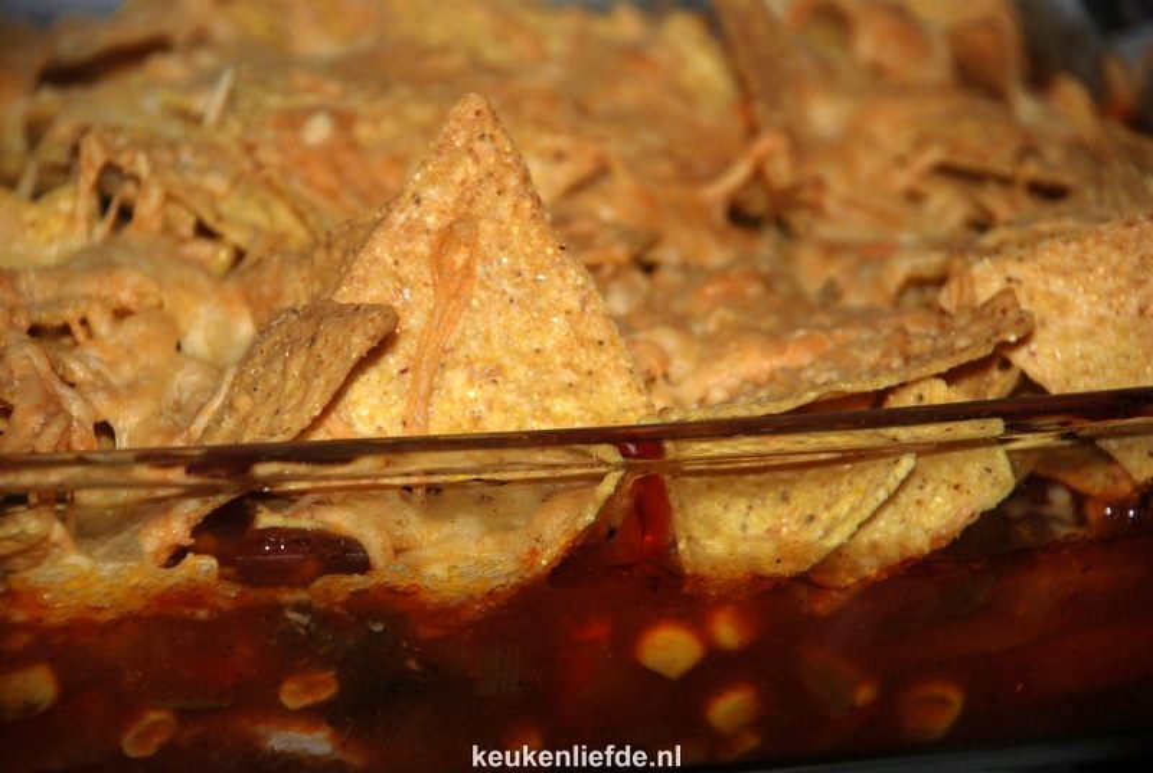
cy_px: 386
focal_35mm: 202
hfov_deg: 10.1
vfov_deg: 6.8
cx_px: 576
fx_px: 6495
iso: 200
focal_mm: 135
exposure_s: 1/60
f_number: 5.6
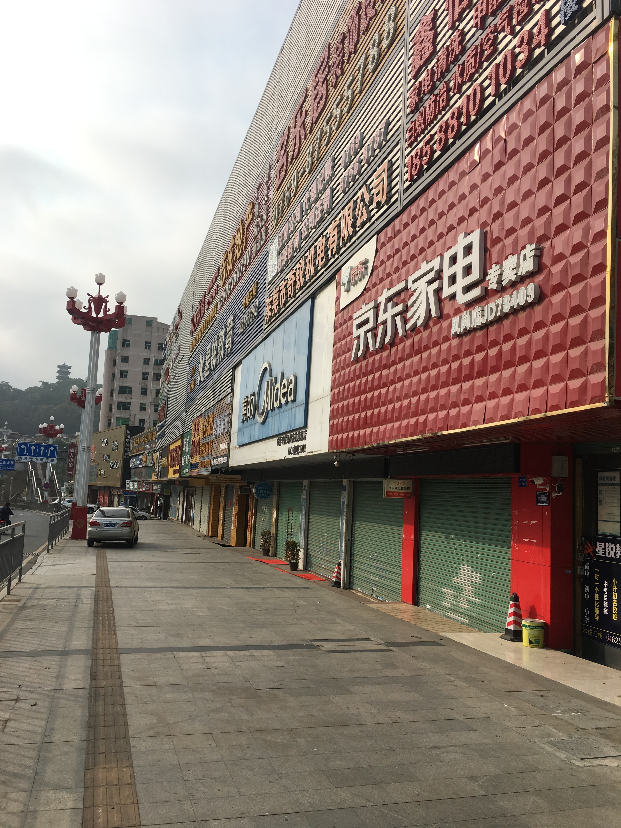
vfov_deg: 61.7
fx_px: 694
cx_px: 310
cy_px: 414
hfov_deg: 48.2
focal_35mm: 29
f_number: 2.2
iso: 25
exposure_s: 1/1603
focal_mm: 4.15
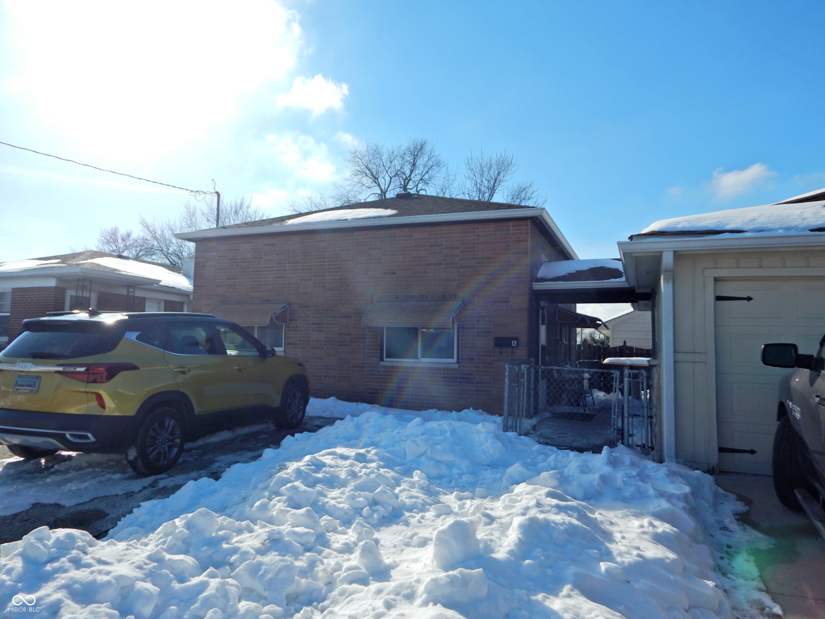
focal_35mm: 22
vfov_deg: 61.1
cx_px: 412
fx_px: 524
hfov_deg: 76.4
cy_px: 310
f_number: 6
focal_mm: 4
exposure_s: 1/1000
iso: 125
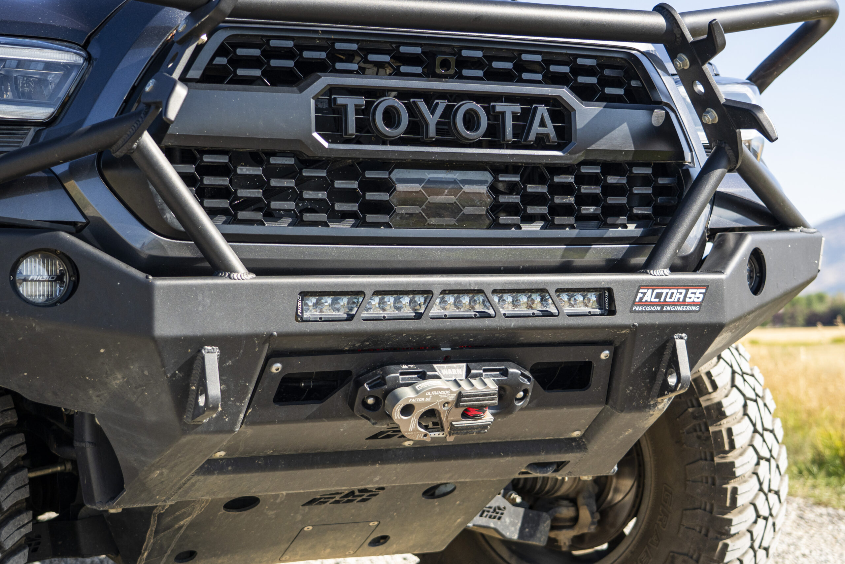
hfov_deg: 28.6
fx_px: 1655
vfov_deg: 19.3
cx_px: 422
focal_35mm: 70
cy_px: 282
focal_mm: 47
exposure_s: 1/1000
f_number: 4
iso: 400
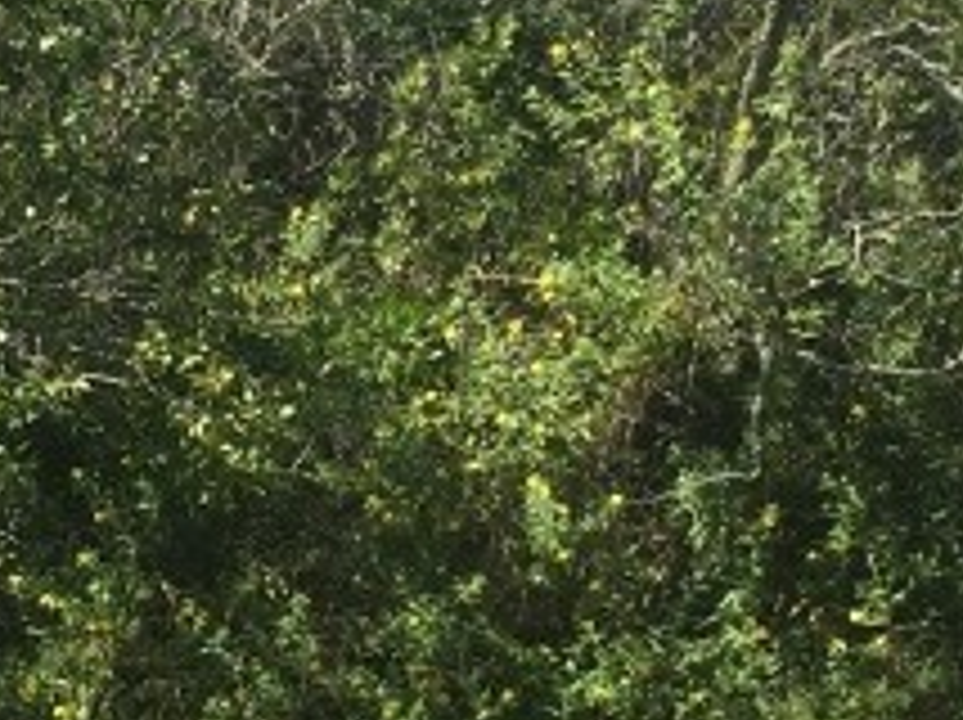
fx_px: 3863
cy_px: 306
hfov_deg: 14.2
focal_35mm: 139
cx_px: 396
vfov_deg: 10.6
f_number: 2.2
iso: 32
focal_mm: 4.15
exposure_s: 1/1163
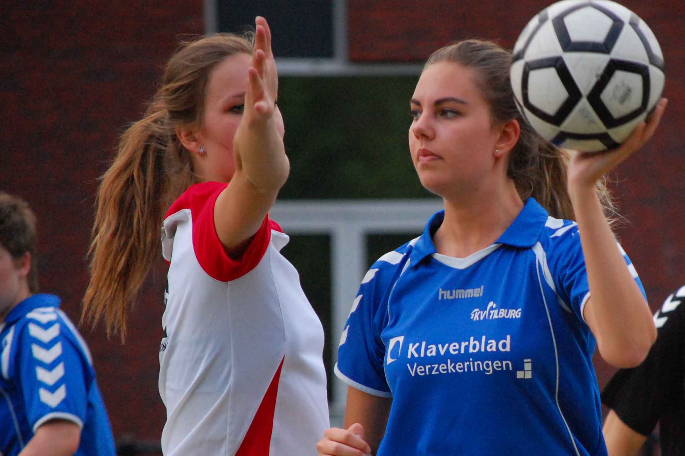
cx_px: 342
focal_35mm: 248
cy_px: 228
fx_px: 4705
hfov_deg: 8.3
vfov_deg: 5.5
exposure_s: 1/800
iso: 1600
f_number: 5.3
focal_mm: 165
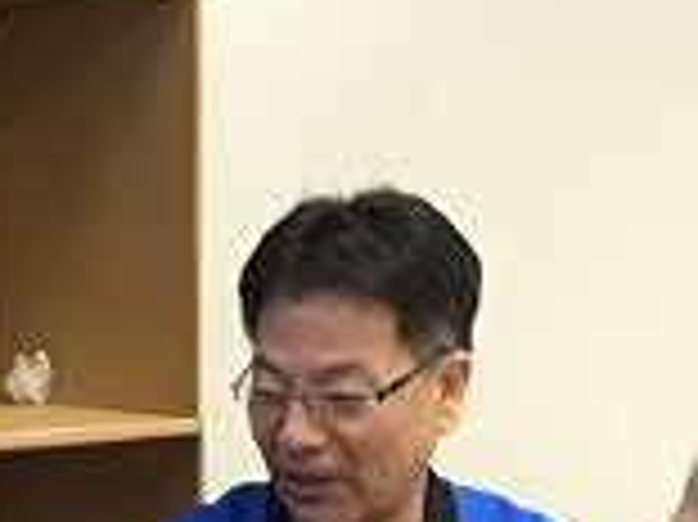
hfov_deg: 19.3
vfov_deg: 13.9
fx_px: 2015
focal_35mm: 100
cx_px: 59
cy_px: 781
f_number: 2.4
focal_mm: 3.3
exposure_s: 1/30
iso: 125
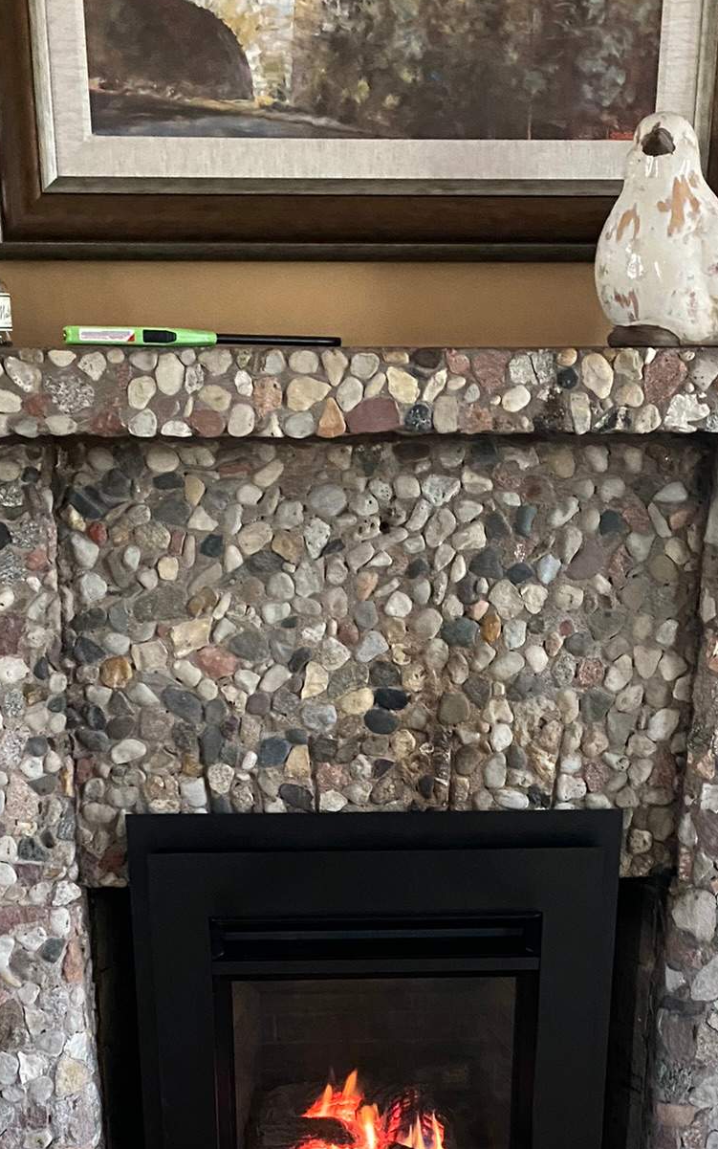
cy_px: 968
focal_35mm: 47
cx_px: 373
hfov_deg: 27.4
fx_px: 1471
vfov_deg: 40.3
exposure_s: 1/30
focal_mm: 4.25
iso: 800
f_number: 1.8
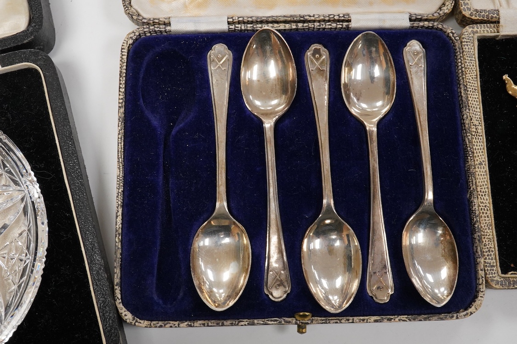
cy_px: 172
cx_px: 258
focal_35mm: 45
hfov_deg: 43.6
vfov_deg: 29.9
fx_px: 646
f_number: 16
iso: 2500
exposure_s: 1/100
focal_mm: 30
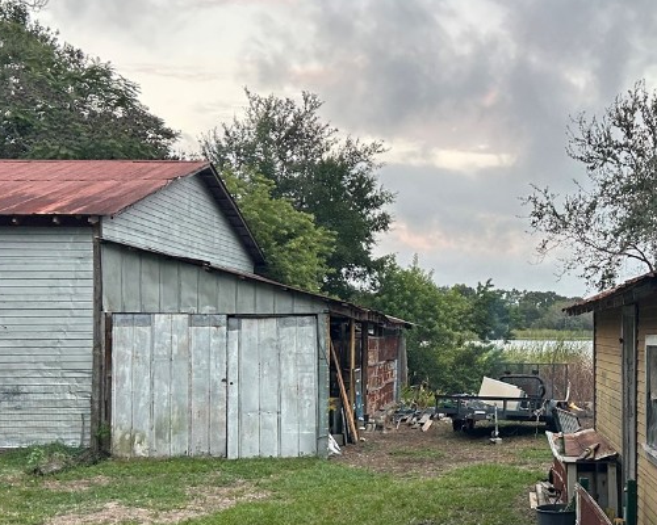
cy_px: 326
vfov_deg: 29.0
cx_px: 552
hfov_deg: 34.6
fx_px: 1011
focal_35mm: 52
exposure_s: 1/121
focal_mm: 5.7
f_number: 1.5
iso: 100
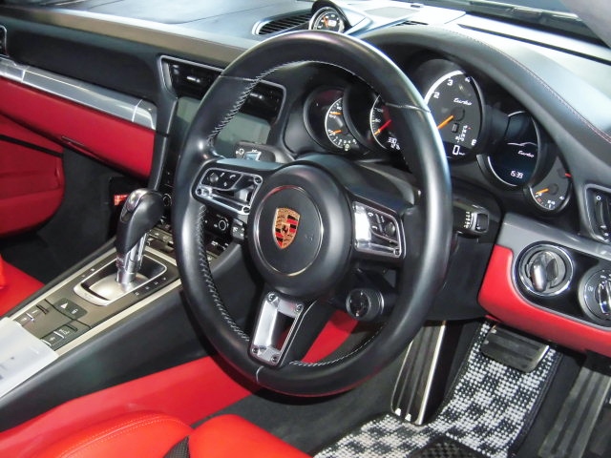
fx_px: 900
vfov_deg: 28.6
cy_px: 229
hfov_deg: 37.5
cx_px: 306
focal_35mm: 51
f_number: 4
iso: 640
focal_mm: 9.16
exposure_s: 1/15
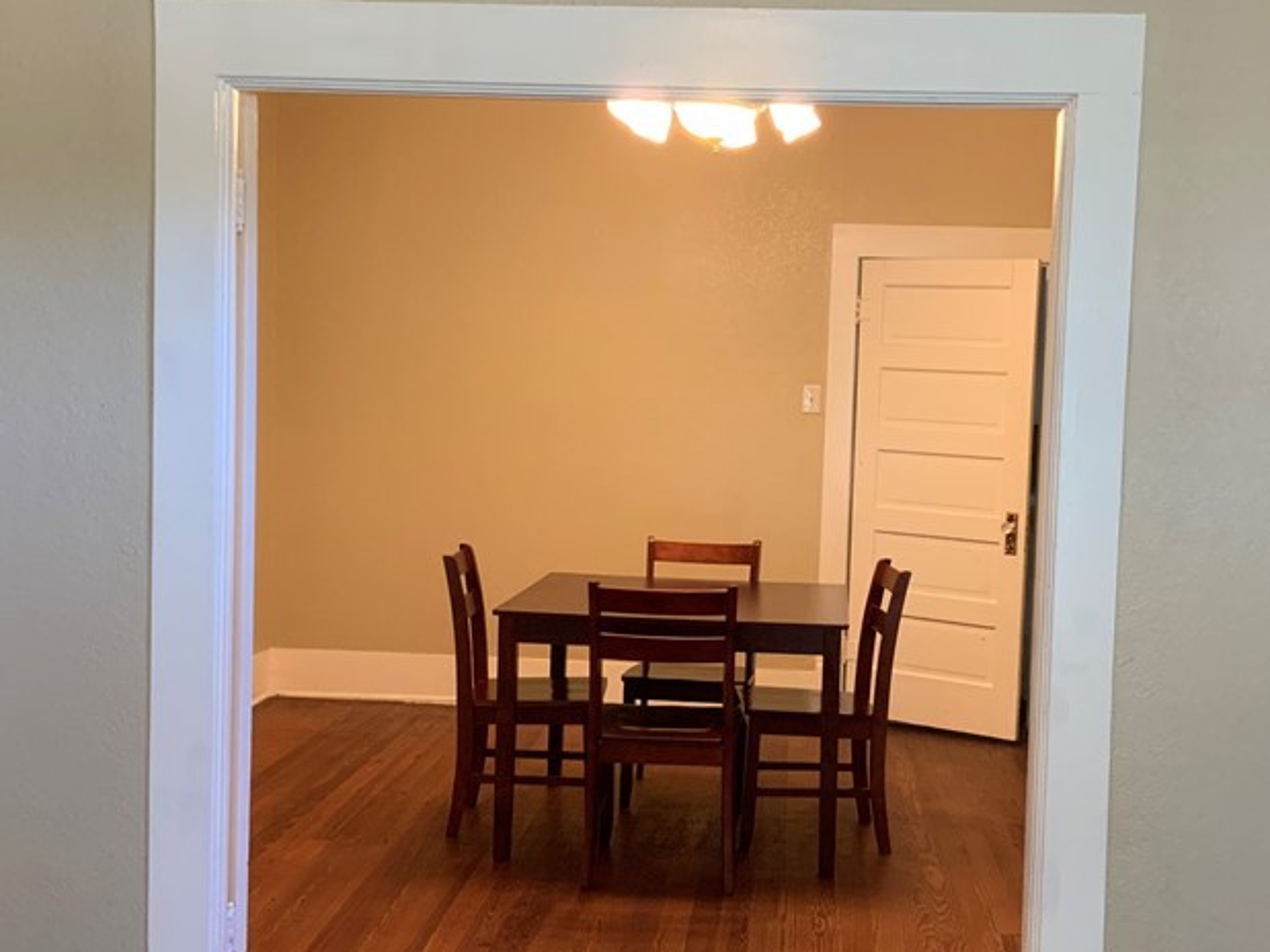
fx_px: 1761
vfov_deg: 30.2
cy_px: 503
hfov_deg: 39.6
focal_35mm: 48
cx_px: 706
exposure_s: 1/60
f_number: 1.8
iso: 160
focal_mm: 3
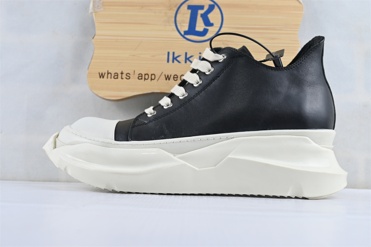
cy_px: 124
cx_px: 186
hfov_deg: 43.6
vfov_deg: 29.9
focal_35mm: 45
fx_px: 464
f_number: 4.8
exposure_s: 1/40
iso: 100
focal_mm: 30
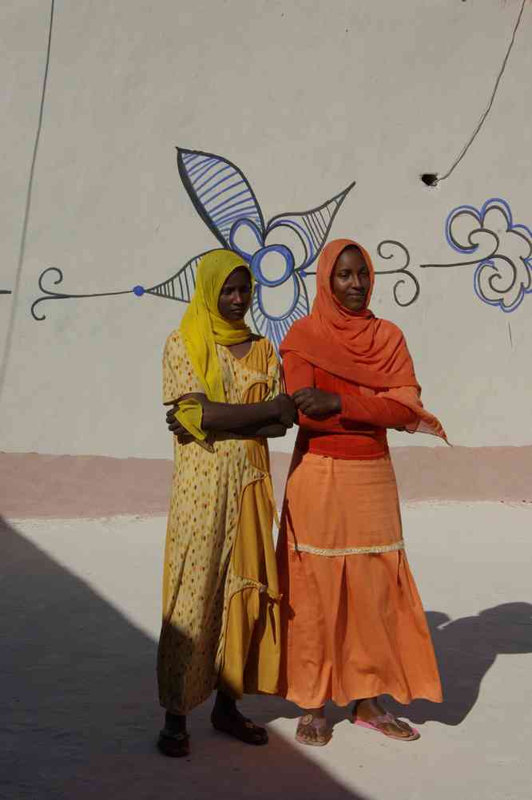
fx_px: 1832
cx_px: 266
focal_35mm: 82
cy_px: 400
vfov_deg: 24.6
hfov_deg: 16.5
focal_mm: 55
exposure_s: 1/180
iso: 100
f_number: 13
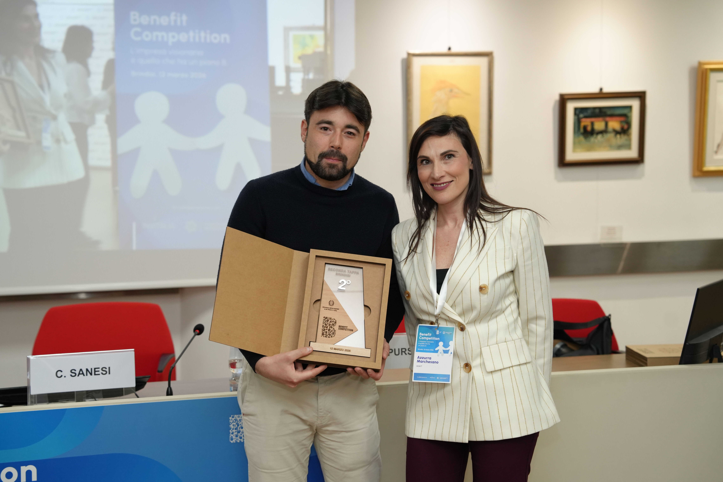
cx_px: 362
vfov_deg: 23.4
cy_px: 241
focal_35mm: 58
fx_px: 1165
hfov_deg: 34.5
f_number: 4
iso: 2000
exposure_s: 1/200
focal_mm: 58
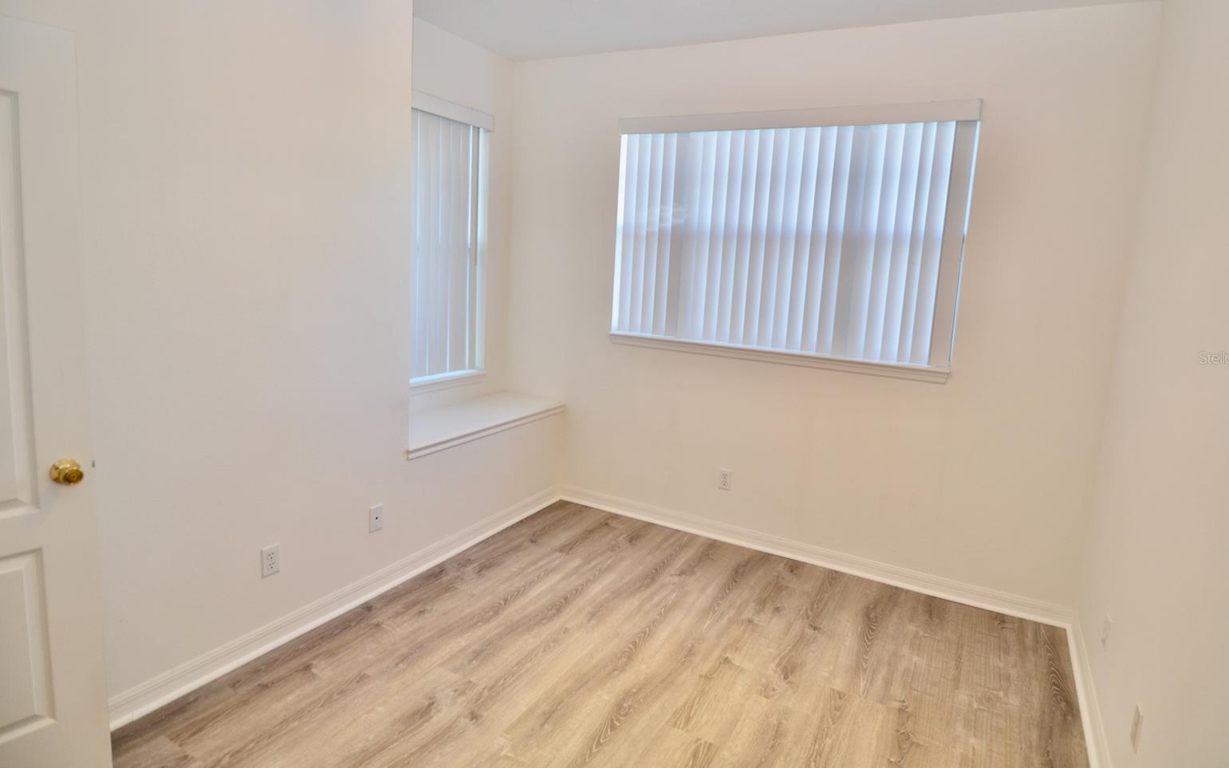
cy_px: 358
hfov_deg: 88.0
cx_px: 632
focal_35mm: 19
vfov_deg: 62.2
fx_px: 636
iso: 360
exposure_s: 1/60
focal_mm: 12
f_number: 4
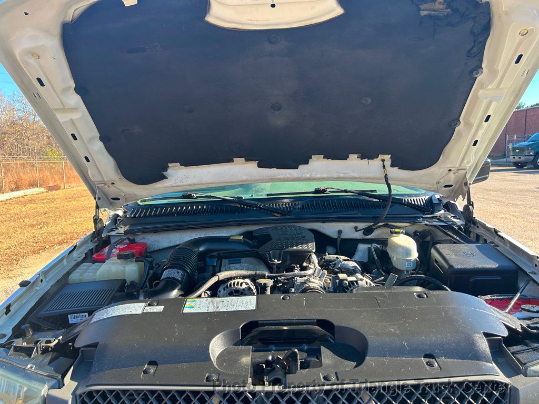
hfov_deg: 67.3
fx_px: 405
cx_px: 270
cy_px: 202
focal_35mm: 26
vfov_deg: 53.1
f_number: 1.5
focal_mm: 5.7
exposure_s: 1/471
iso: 50
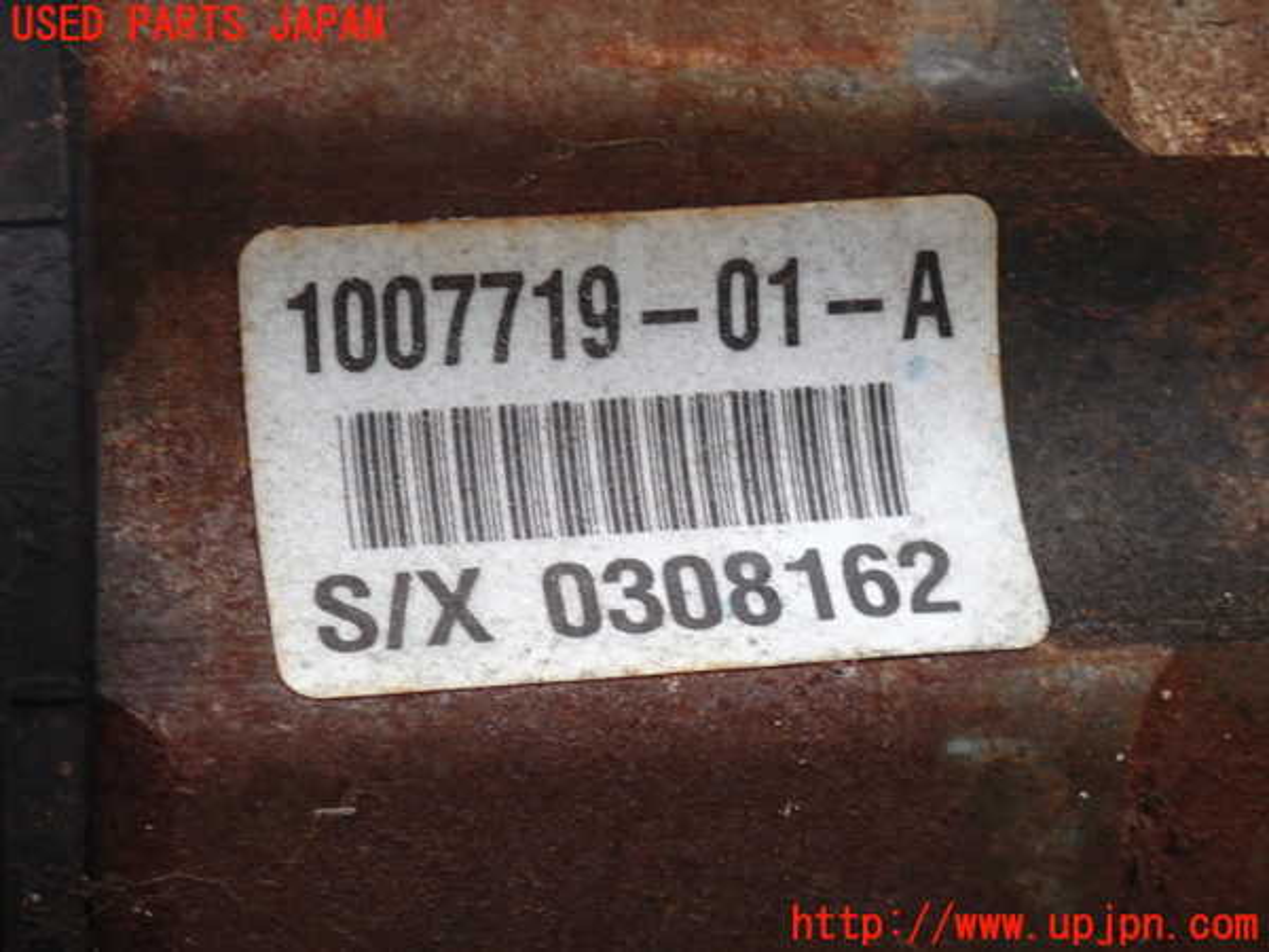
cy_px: 476
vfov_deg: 15.7
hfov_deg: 20.9
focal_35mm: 94
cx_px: 634
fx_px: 3446
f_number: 4.7
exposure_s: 1/100
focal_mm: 16.79
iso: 250
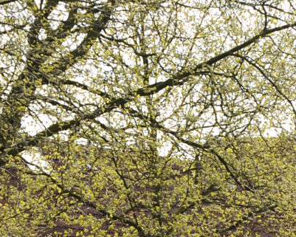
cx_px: 199
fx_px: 2883
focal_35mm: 329
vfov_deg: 4.7
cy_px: 192
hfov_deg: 5.9
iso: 400
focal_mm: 55
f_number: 6.3
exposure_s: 1/500
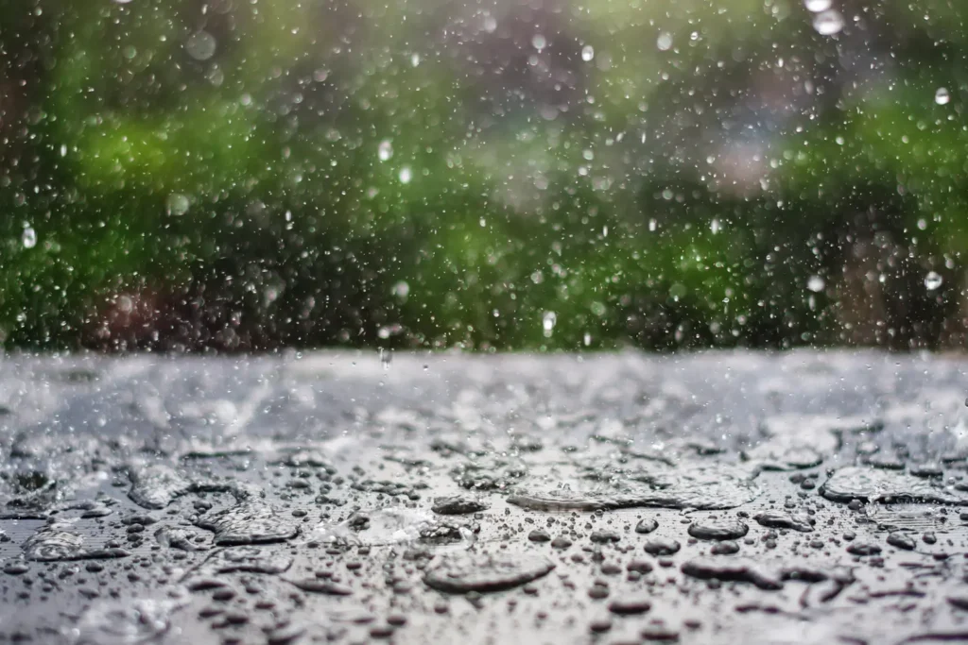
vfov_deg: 18.2
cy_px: 322
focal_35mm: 75
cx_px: 484
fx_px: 2017
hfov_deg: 27.0
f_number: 2.2
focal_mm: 50
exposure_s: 1/2500
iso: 250
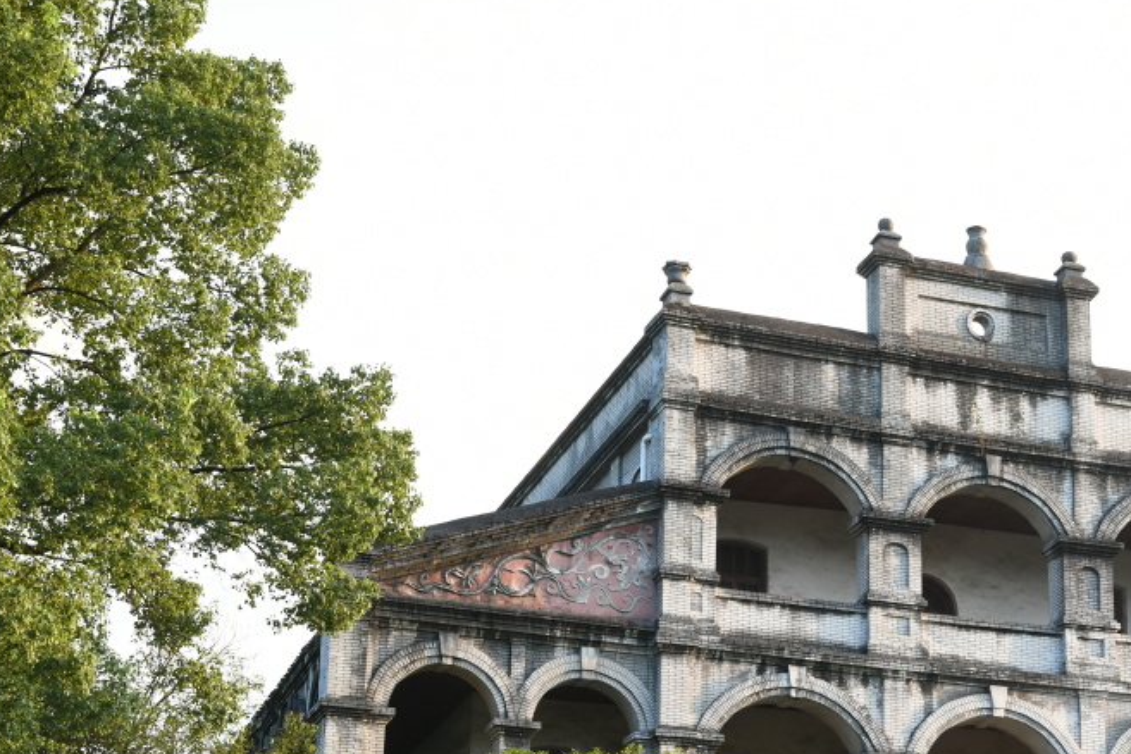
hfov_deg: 23.9
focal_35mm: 84
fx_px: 2639
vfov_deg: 16.1
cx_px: 875
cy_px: 609
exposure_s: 1/160
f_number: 8
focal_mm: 46
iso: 800
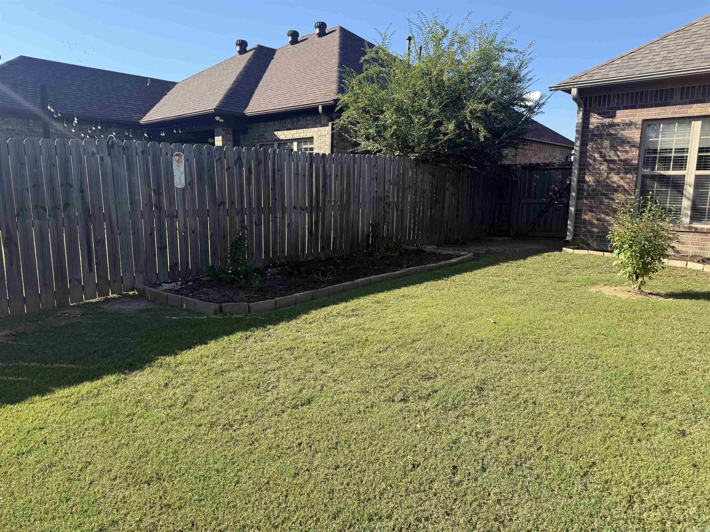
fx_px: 492
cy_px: 266
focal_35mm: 24
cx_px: 355
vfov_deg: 56.8
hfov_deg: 71.6
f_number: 1.78
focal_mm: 6.76
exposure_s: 1/2000
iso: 100
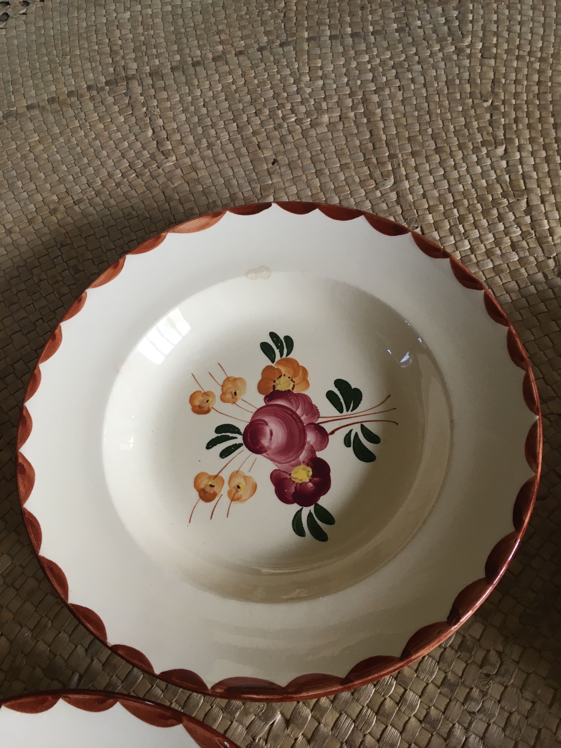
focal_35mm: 29
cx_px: 280
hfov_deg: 48.2
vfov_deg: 61.7
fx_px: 627
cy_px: 374
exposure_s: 1/33
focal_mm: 4.15
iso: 100
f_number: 2.2
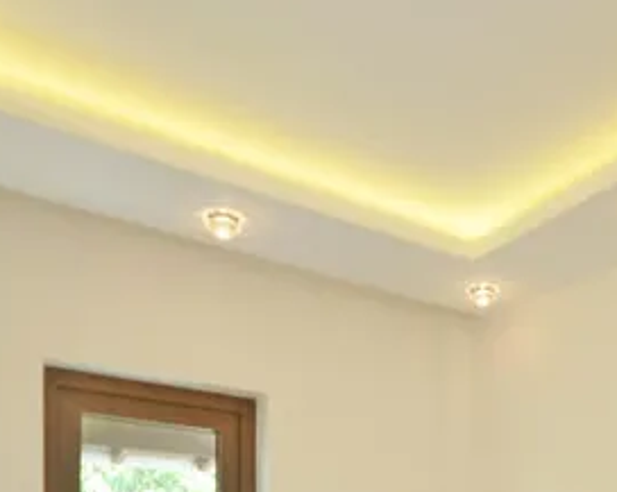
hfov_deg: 40.8
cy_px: 587
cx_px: 467
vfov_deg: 29.4
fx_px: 803
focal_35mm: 44
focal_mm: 10
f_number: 4
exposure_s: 1/60
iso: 320
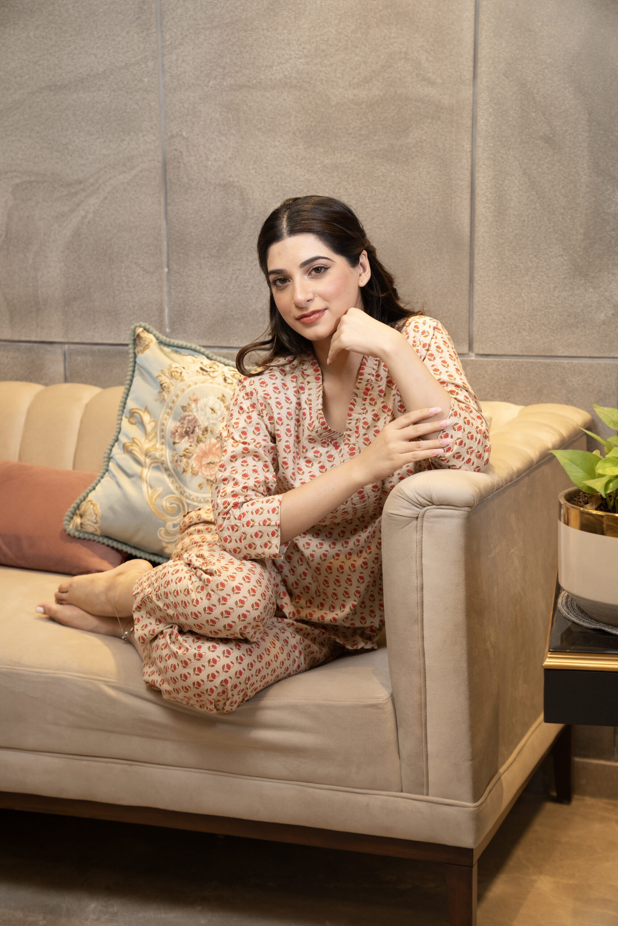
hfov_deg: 19.5
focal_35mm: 70
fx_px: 1802
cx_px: 309
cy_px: 463
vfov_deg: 28.8
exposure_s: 1/100
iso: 200
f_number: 4.5
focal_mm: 70
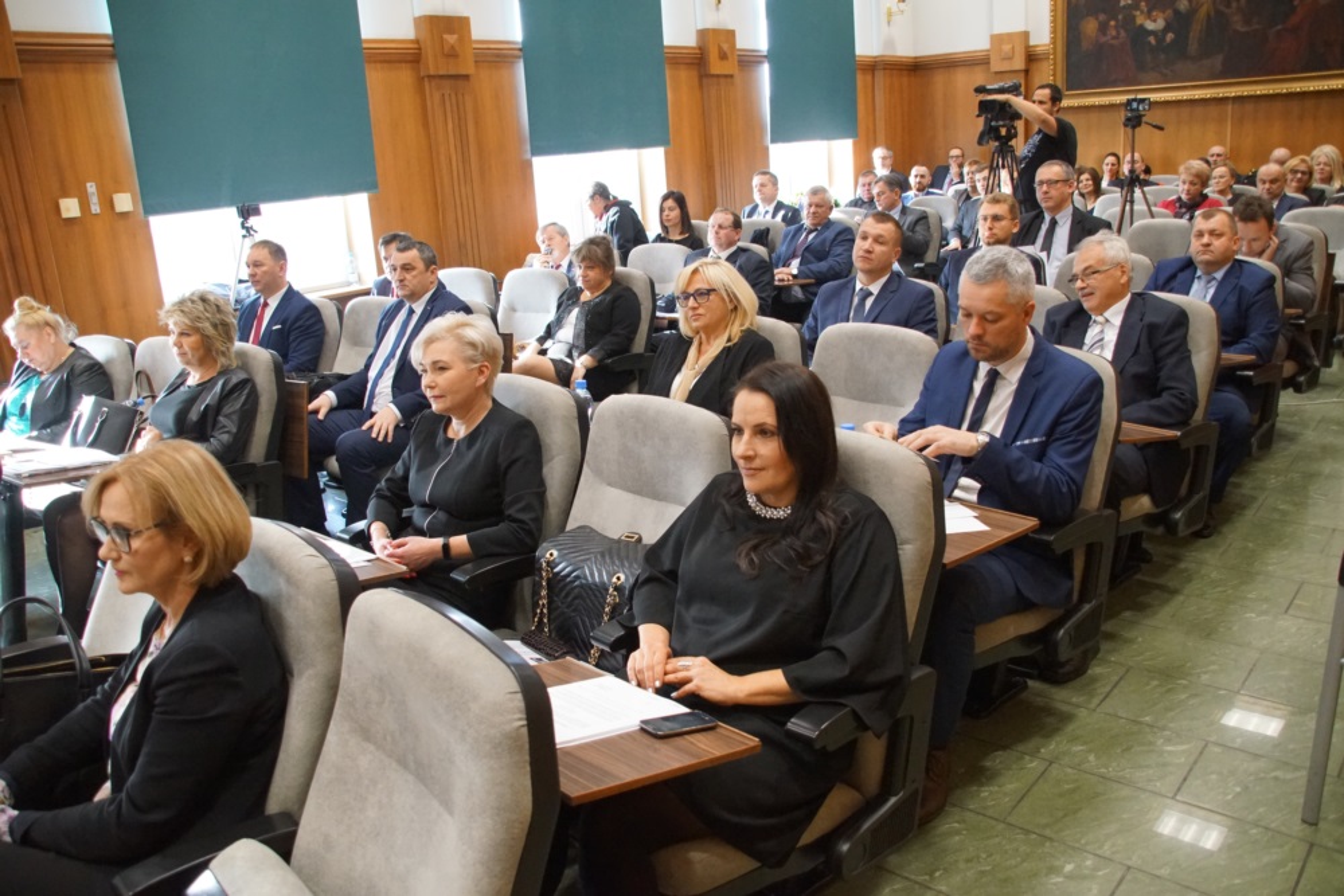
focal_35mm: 27
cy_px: 448
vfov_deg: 47.9
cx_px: 672
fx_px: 1008
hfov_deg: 67.4
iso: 3200
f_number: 4
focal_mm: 18
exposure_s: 1/160
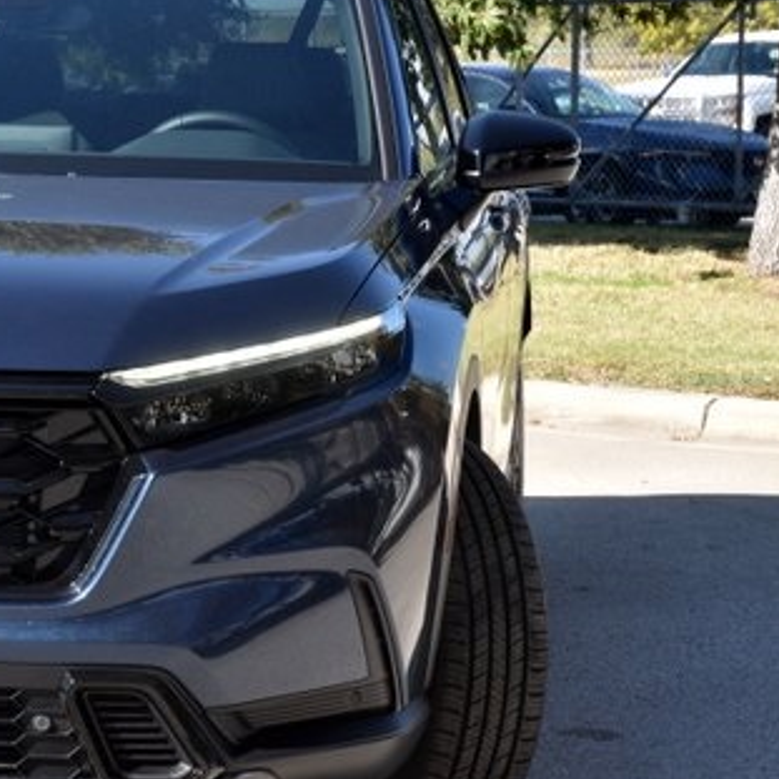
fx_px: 3208
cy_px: 374
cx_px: 8
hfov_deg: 13.7
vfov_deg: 13.8
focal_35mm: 126
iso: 200
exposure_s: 1/250
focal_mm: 48
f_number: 8
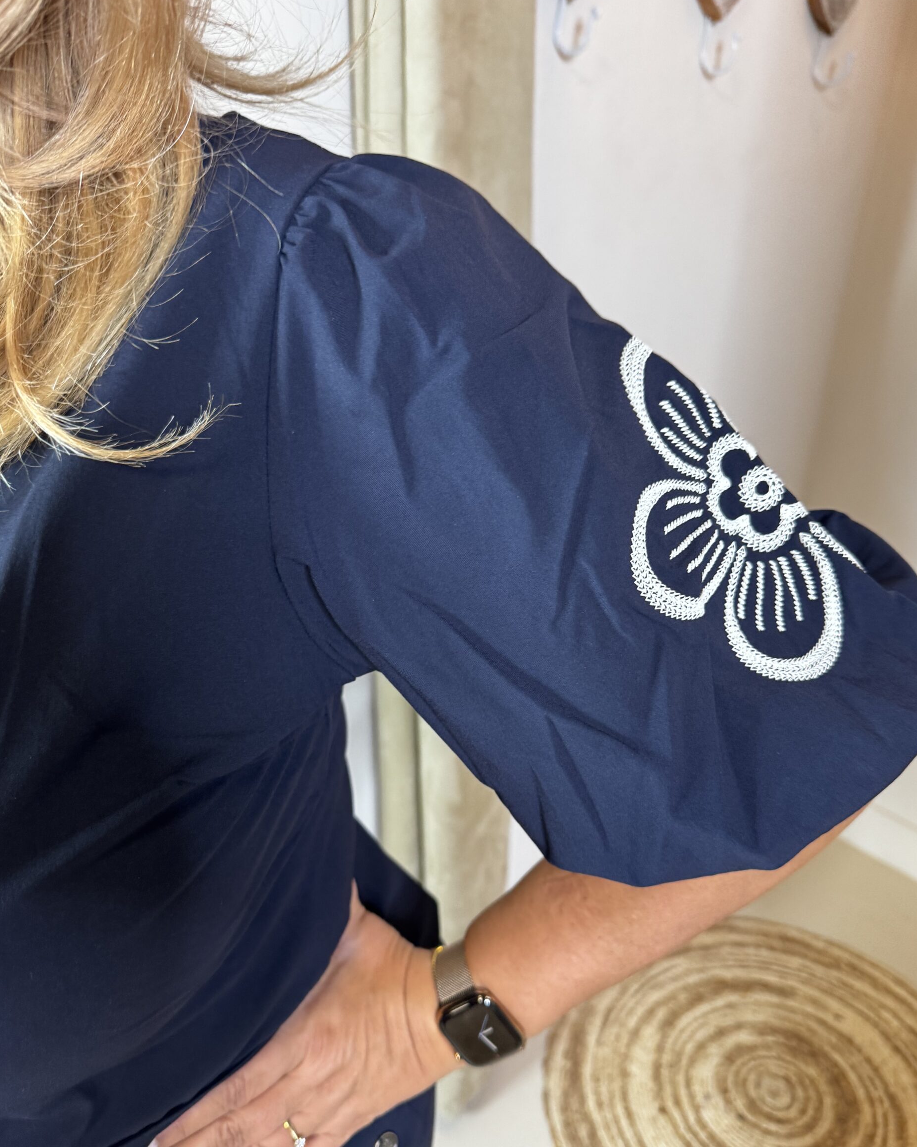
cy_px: 622
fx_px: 882
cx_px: 468
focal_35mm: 26
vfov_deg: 65.9
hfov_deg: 54.9
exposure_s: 1/50
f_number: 1.78
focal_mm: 6.76
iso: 200
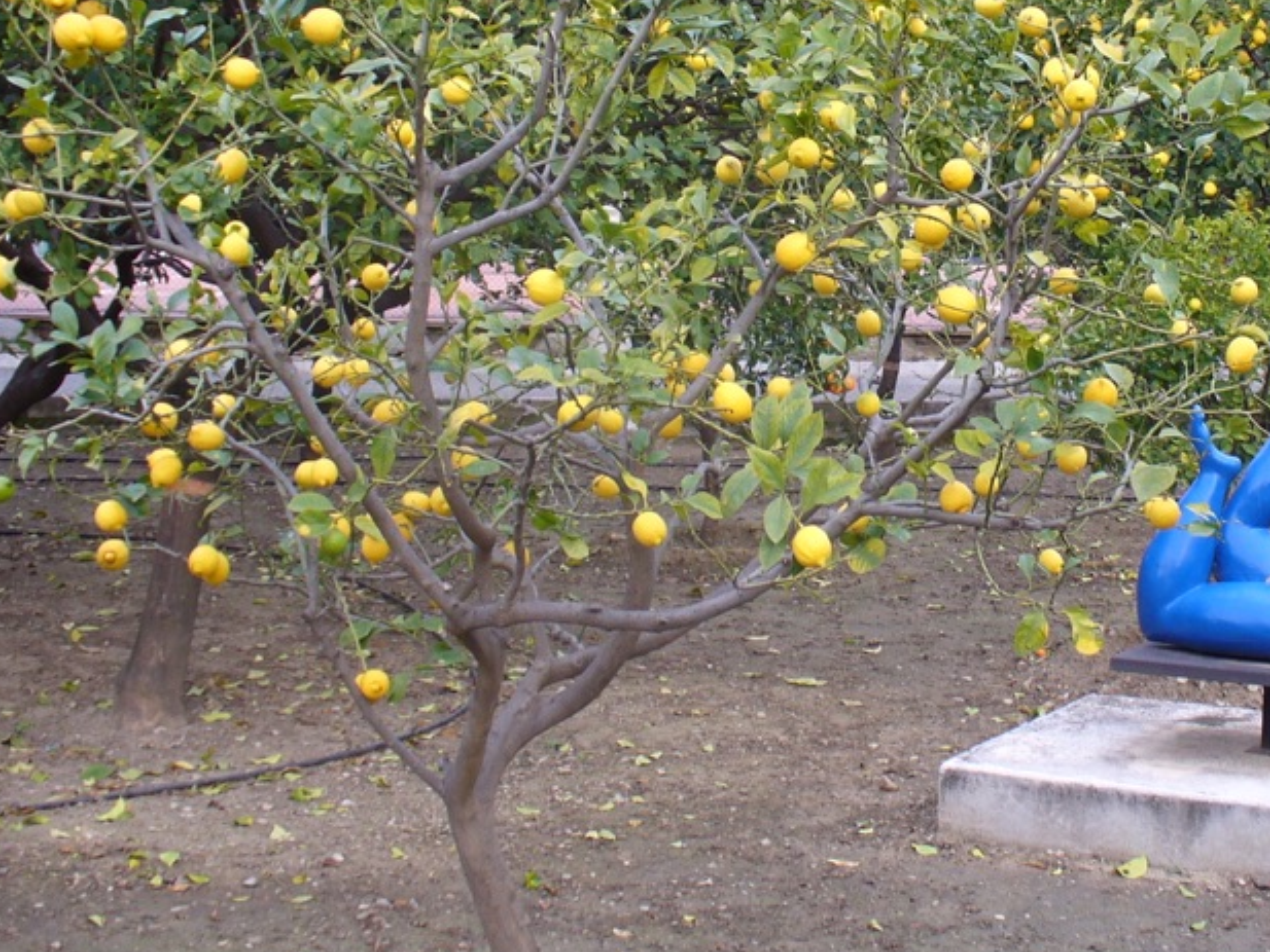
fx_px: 2202
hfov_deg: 31.7
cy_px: 234
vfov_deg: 24.2
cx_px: 920
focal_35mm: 60
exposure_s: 1/80
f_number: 2.8
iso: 80
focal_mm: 6.1
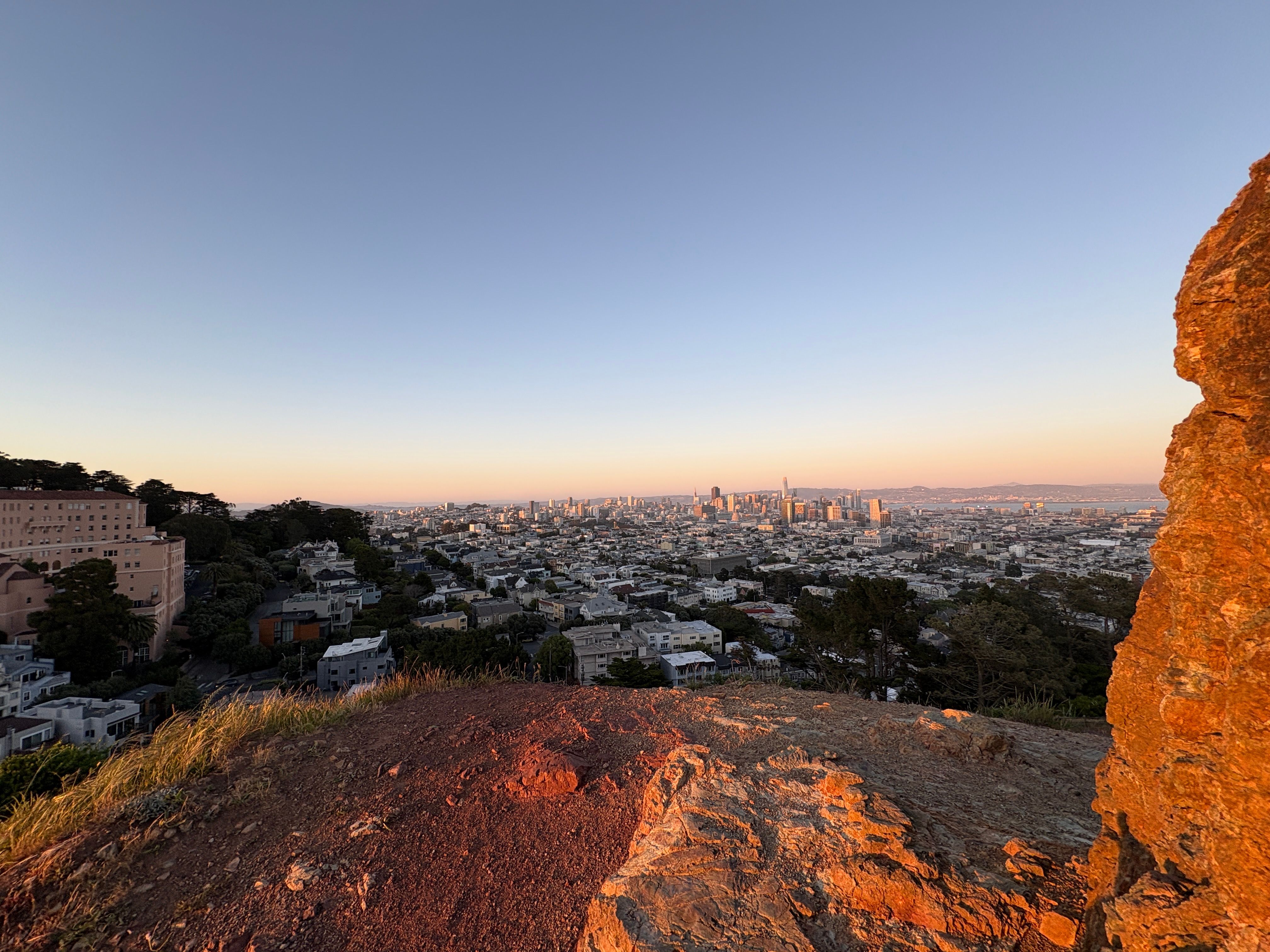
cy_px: 476
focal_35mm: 14
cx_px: 635
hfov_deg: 102.1
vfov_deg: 85.7
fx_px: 514
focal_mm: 2.22
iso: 40
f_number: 2.2
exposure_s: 1/280
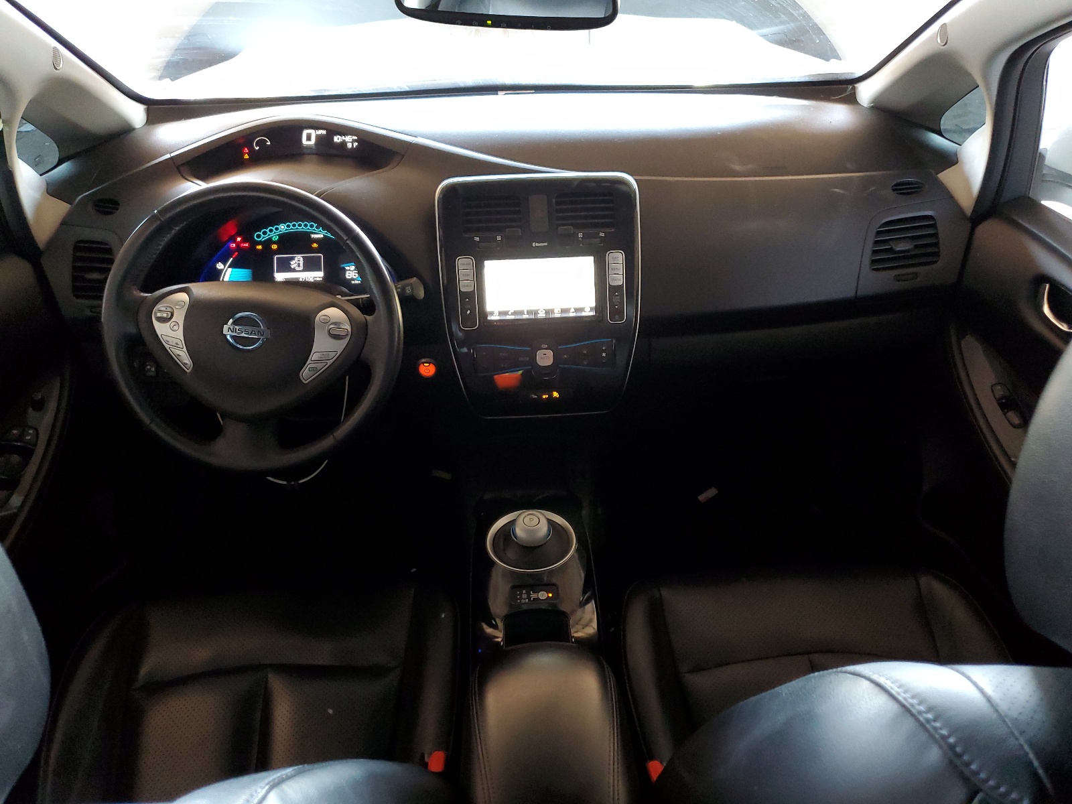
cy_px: 402
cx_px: 536
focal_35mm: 26
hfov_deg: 67.3
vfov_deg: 53.1
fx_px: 805
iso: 296
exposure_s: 1/40
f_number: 1.5
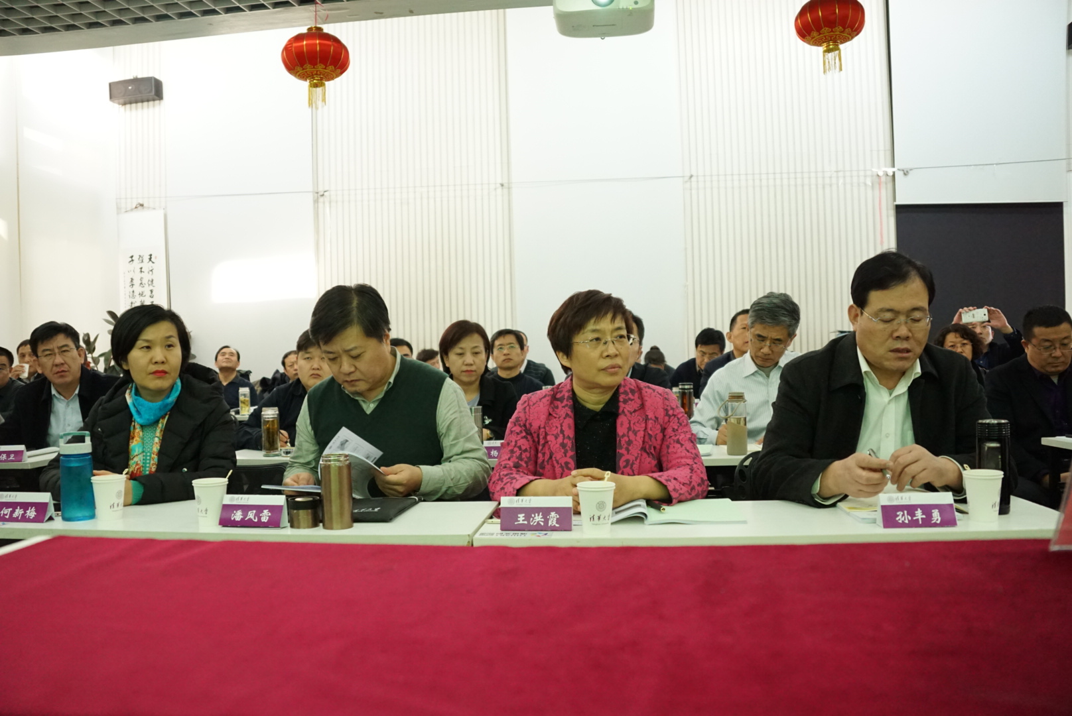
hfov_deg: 67.3
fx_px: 805
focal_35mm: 27
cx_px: 536
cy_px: 358
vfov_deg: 48.0
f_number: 3.5
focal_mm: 18
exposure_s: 1/80
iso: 2000
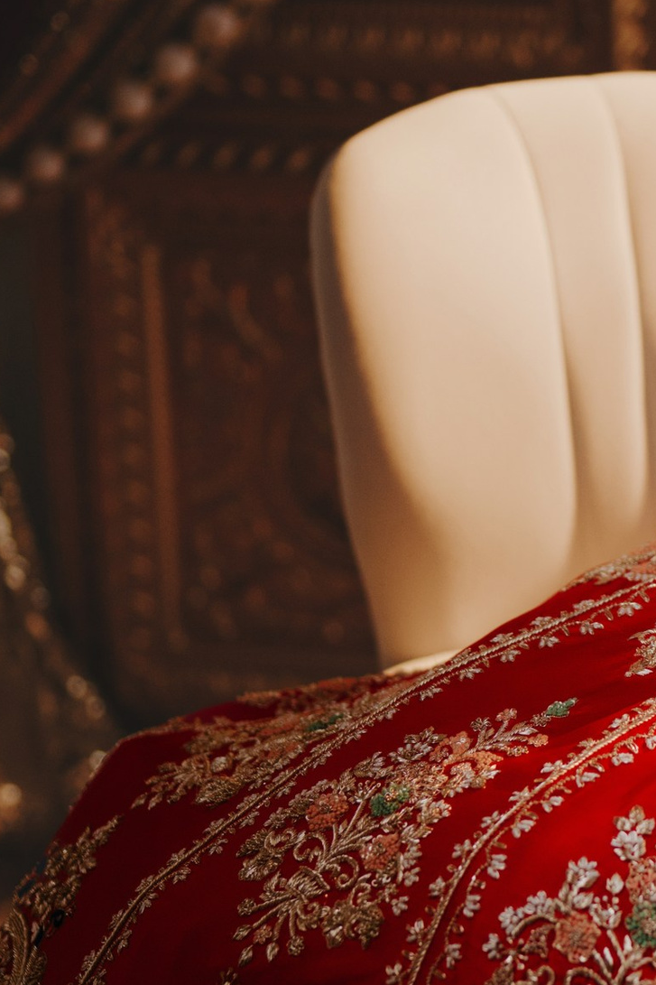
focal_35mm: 176
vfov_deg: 11.7
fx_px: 4812
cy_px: 565
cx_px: 683
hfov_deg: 7.8
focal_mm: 50
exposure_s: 1/200
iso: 200
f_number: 1.2
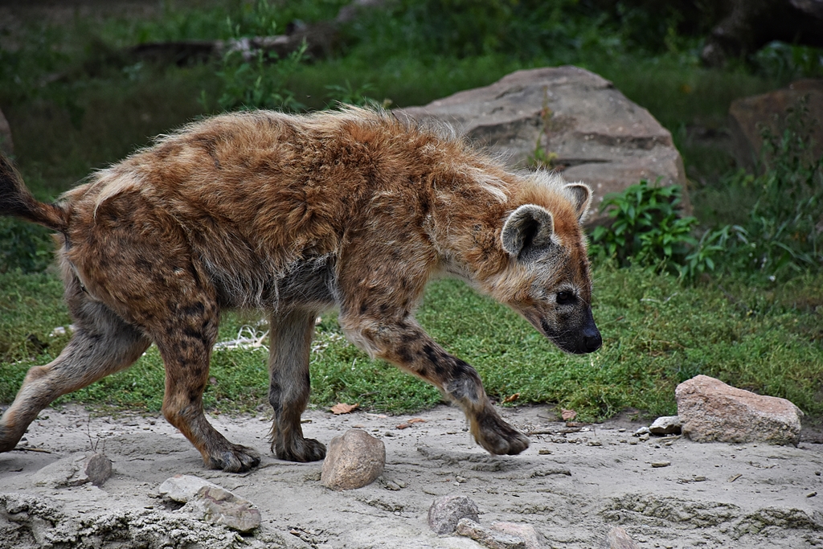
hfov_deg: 9.8
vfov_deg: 6.5
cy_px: 274
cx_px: 412
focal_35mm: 210
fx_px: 4801
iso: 900
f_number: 5.6
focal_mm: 140
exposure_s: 1/500
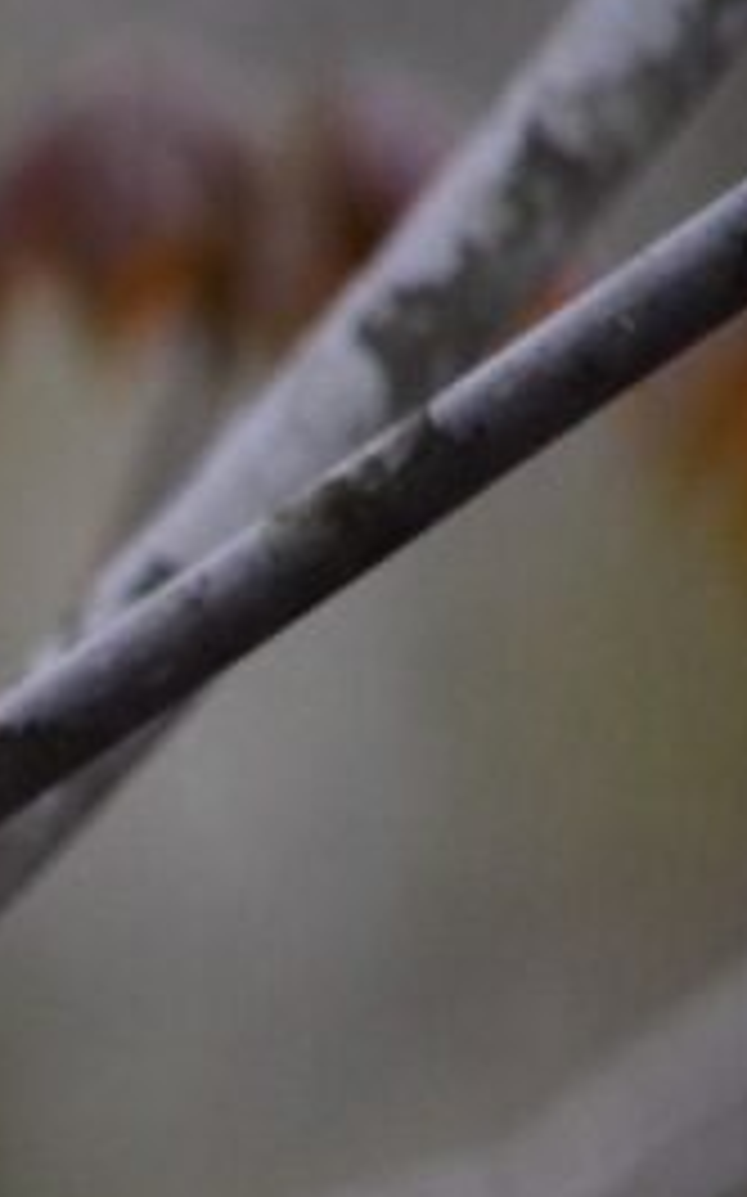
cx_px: -1382
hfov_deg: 0.7
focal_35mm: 1767
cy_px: 765
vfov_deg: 1.2
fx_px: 57619
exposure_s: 1/2000
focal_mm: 300
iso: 1600
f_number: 5.6
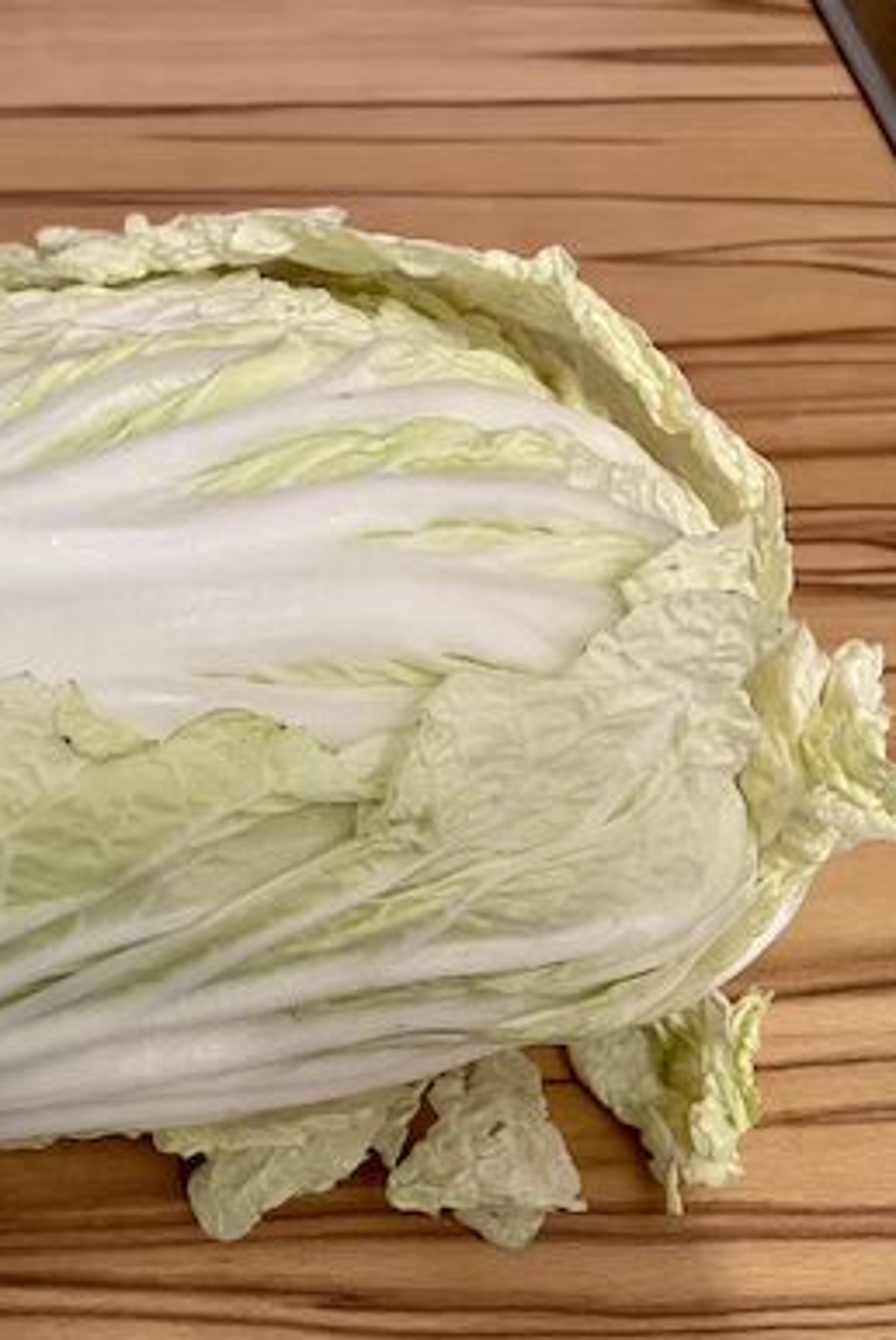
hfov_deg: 28.8
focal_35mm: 42
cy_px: 743
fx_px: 1565
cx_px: -101
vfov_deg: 46.3
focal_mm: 4.2
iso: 160
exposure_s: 1/50
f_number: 1.6
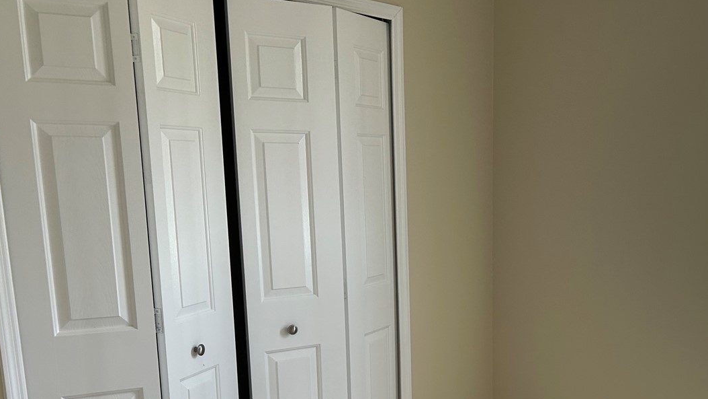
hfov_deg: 46.2
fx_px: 807
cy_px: 337
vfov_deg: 27.0
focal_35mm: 43
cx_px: 501
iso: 80
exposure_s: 1/121
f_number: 1.5
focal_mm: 5.7
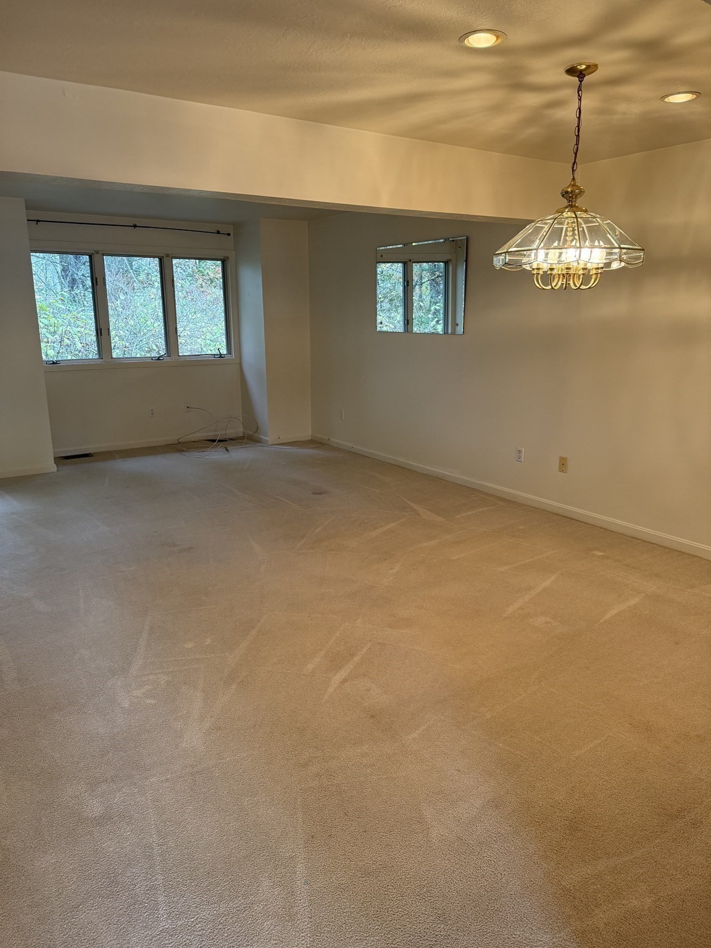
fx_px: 657
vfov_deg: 71.6
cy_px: 474
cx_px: 356
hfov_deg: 56.8
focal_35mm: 24
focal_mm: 6.76
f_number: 1.78
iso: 200
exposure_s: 1/161
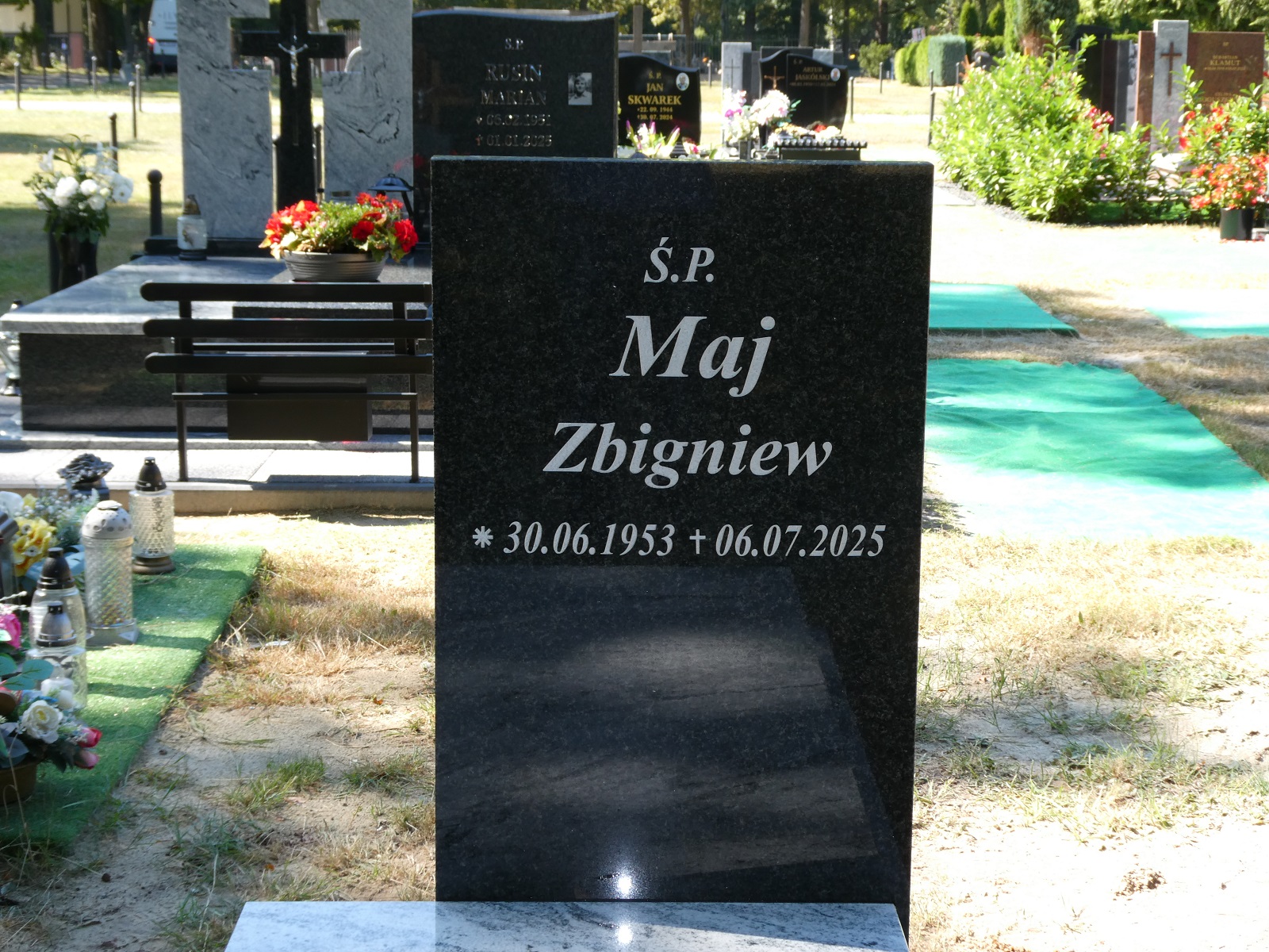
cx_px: 634
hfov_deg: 31.7
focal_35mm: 61
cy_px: 476
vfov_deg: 24.0
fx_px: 2236
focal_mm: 10.9
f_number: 4.3
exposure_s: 1/80
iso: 80
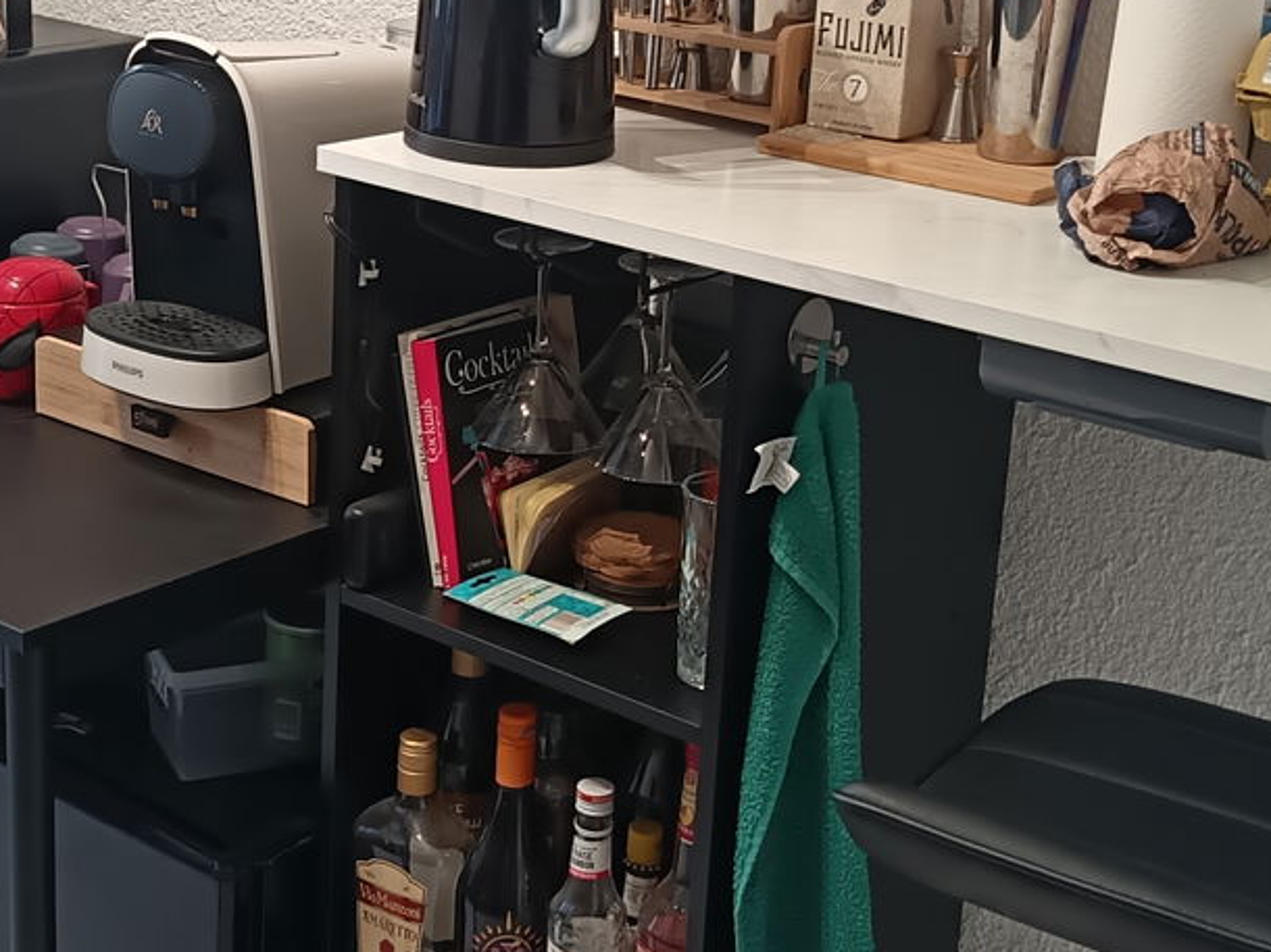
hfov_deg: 30.7
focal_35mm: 63
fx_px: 2312
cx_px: 585
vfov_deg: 23.2
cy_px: 356
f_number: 1.75
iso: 857
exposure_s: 1/33.3
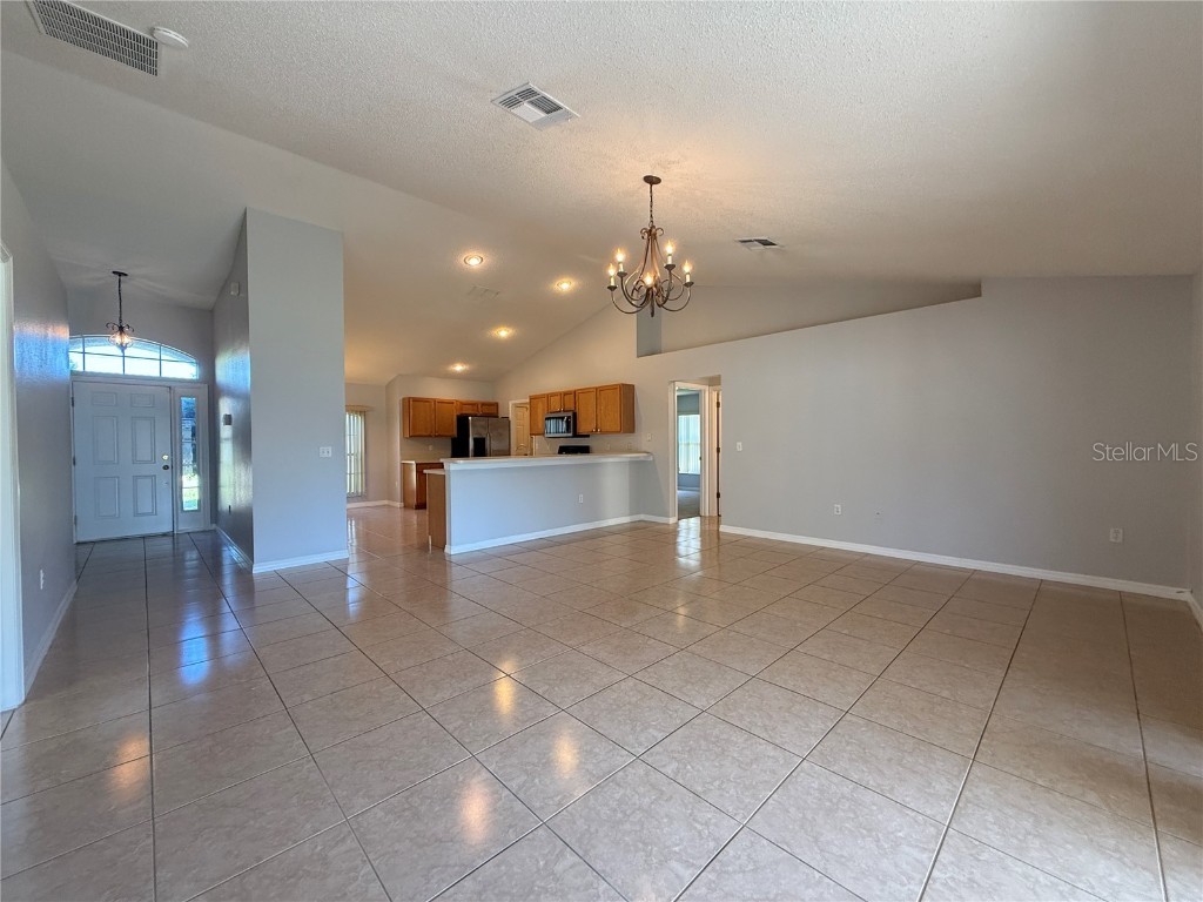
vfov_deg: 85.7
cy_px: 451
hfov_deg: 102.1
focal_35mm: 14
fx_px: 487
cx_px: 602
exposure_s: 1/120
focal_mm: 2.22
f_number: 2.2
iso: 250
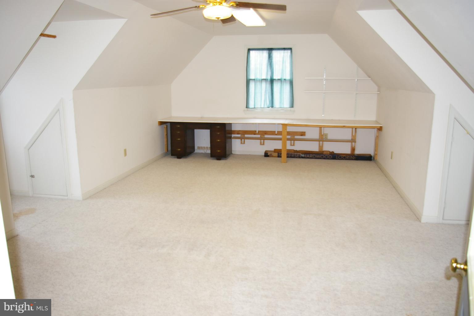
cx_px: 237
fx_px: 355
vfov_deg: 47.9
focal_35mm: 27
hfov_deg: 67.4
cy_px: 158
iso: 200
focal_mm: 18
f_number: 3.5
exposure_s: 1/45
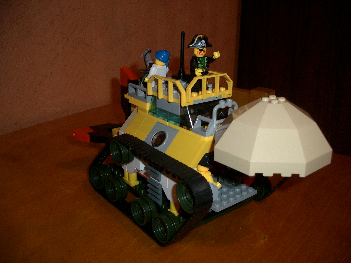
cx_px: 176
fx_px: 355
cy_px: 132
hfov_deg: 52.6
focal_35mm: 35
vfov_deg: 40.7
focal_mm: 5.8
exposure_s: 1/40
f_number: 2.6
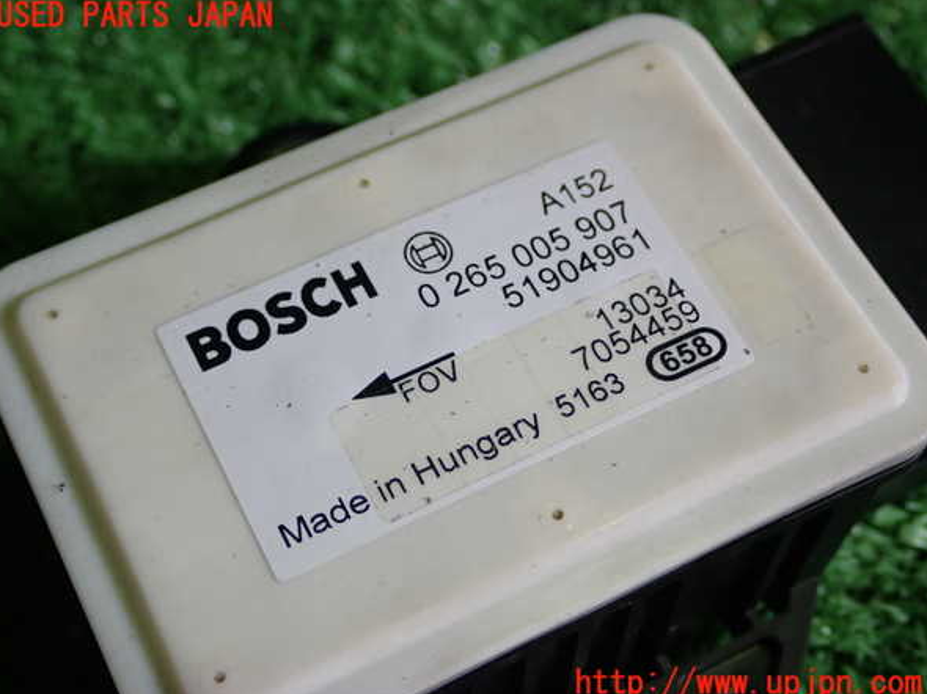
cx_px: 459
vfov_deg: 24.8
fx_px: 1579
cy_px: 350
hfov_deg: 32.7
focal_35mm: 59
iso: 200
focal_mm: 10.35
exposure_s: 1/60
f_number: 3.5
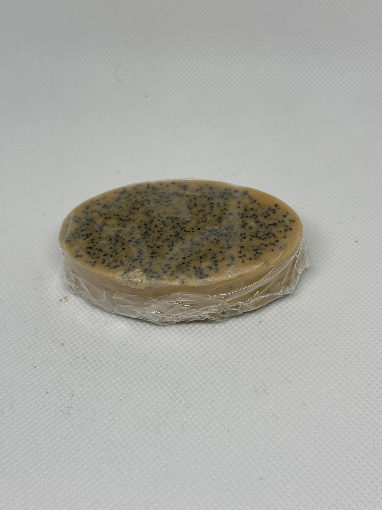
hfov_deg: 30.3
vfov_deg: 39.7
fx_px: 706
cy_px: 255
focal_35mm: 48
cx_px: 191
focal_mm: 6.86
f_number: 1.78
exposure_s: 1/335
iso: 64
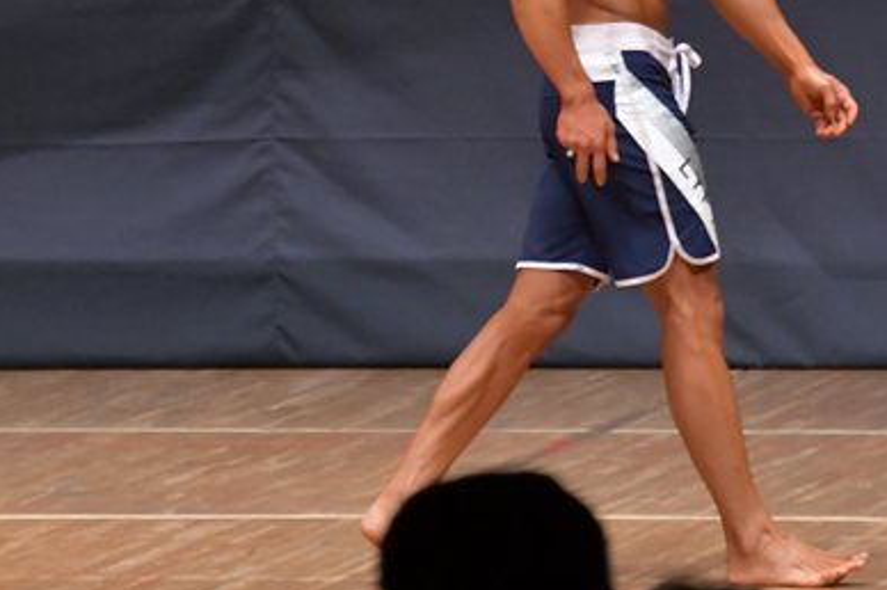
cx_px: 186
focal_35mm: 569
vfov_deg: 2.4
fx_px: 14007
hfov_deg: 3.6
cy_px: 96
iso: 6400
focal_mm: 190
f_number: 5.6
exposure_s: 1/400
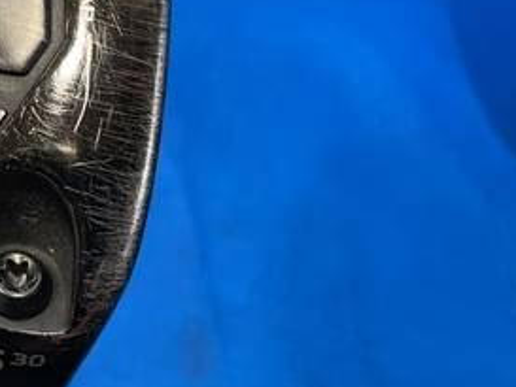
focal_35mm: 61
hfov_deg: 29.0
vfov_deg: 23.4
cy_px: 38
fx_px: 910
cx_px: -34
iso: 100
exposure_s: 1/60
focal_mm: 4.25
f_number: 1.8
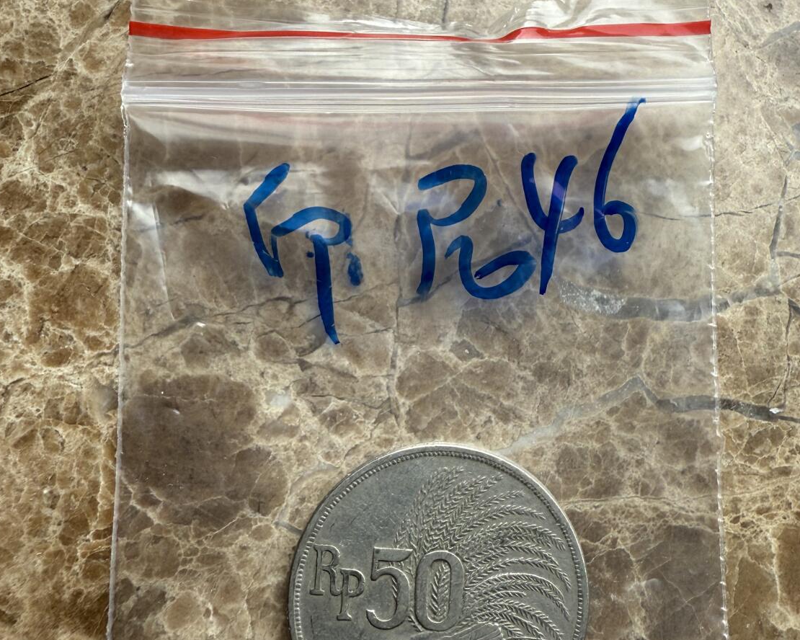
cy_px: 370
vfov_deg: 39.1
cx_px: 469
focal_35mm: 38
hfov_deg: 47.7
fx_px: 900
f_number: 2.2
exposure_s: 1/139
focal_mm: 2.22
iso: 40
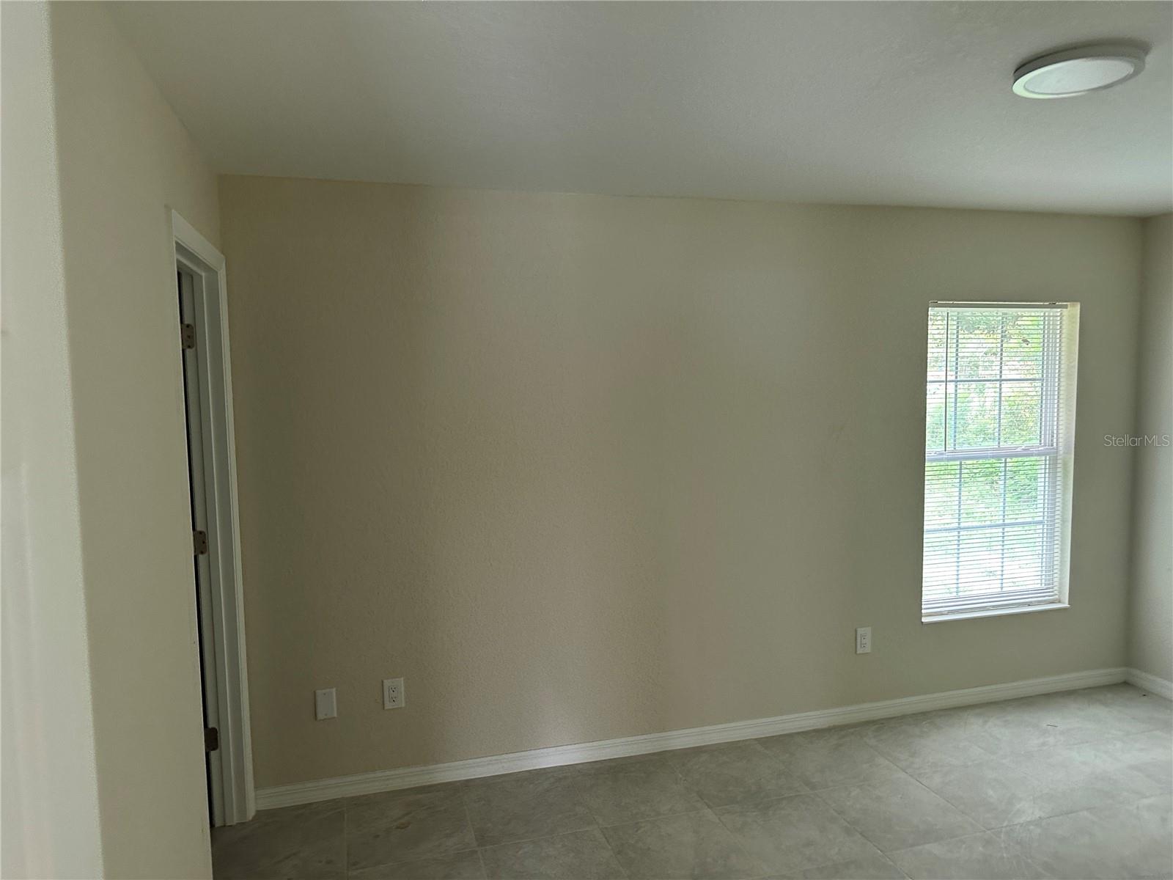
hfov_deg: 71.6
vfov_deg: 56.8
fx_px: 813
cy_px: 440
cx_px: 586
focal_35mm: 24
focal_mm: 6.86
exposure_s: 1/67
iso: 250
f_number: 1.78
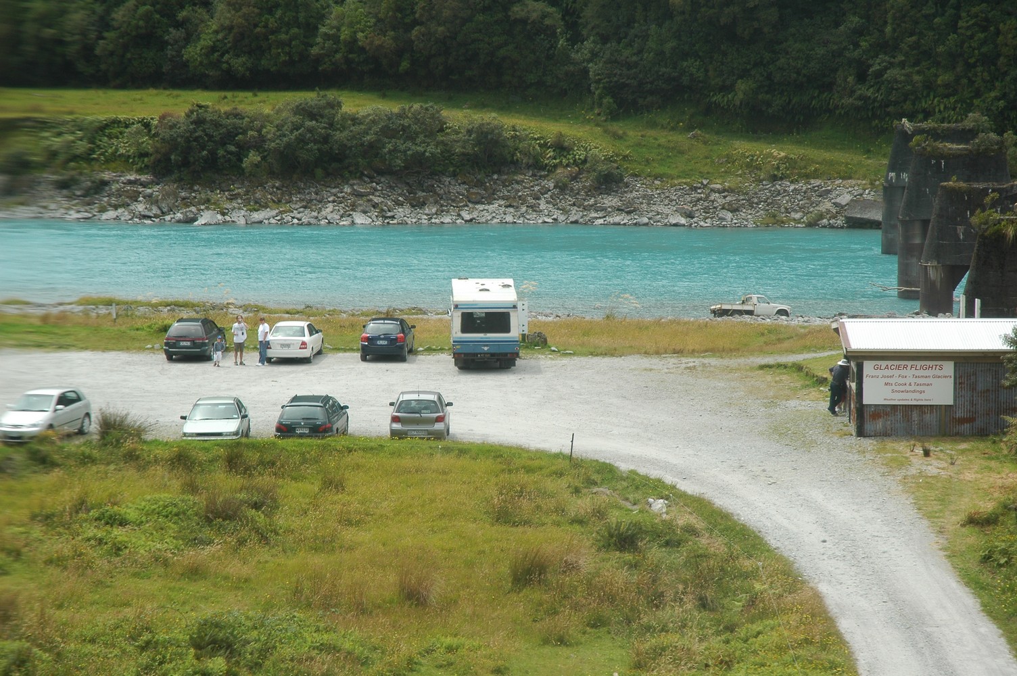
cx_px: 508
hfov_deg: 19.5
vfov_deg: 13.0
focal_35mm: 105
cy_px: 338
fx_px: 2964
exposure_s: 1/160
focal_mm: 70
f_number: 10
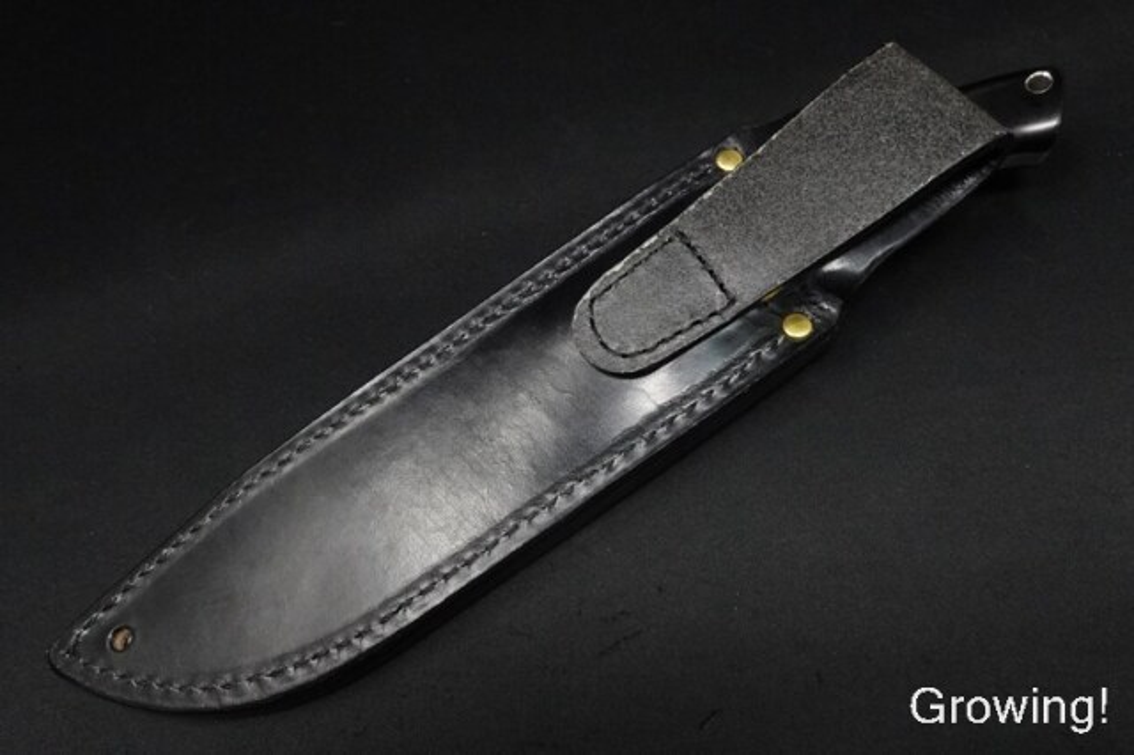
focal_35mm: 24
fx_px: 756
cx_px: 567
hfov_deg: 73.8
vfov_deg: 53.1
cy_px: 378
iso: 1250
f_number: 11
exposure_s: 1/30
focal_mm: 9
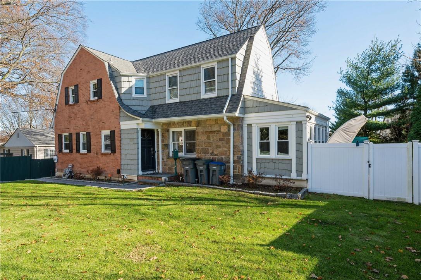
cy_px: 140
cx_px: 210
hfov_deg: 79.9
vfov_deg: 58.3
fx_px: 251
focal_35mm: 22
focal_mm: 21.5
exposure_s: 1/80
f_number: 11
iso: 200
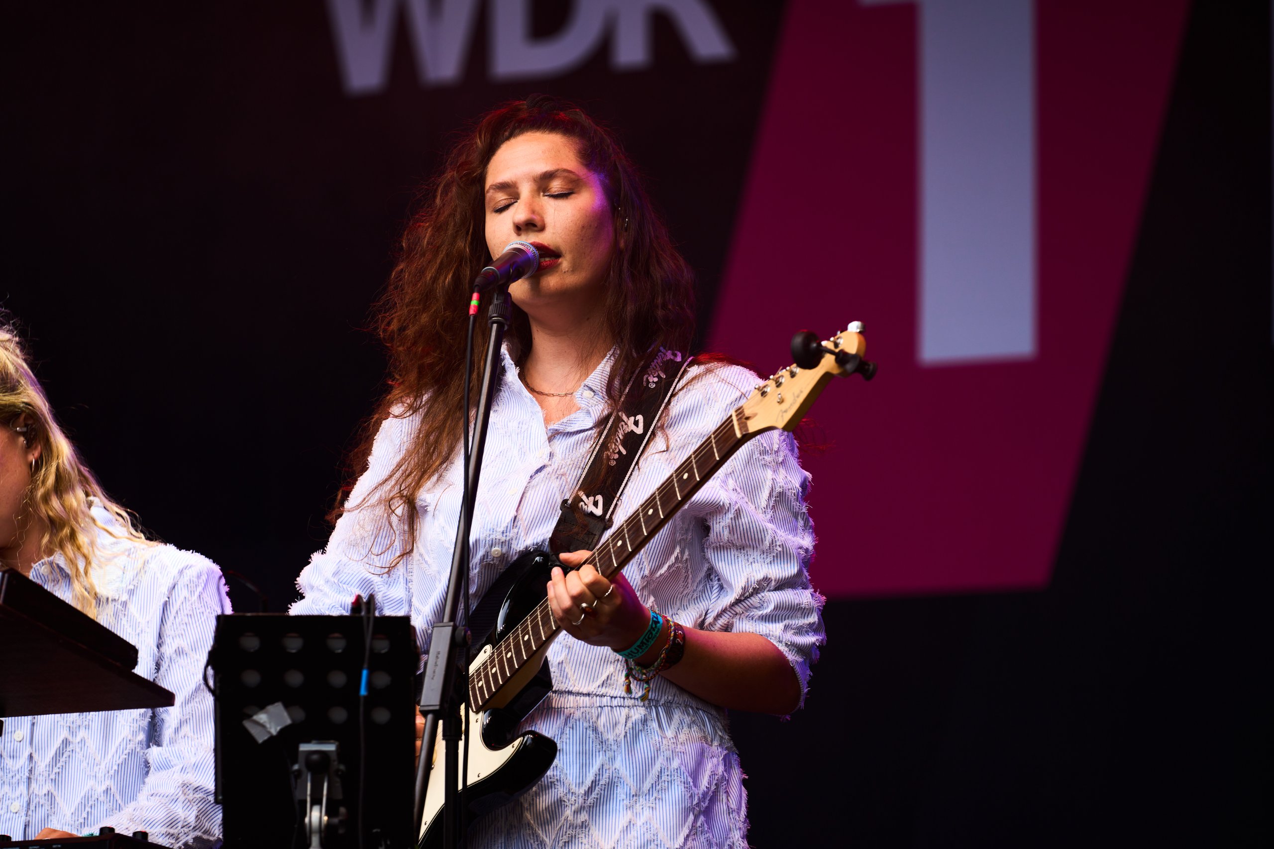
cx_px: 637
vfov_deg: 6.9
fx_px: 7076
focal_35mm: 200
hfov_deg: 10.3
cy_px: 424
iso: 125
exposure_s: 1/320
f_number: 4
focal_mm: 200
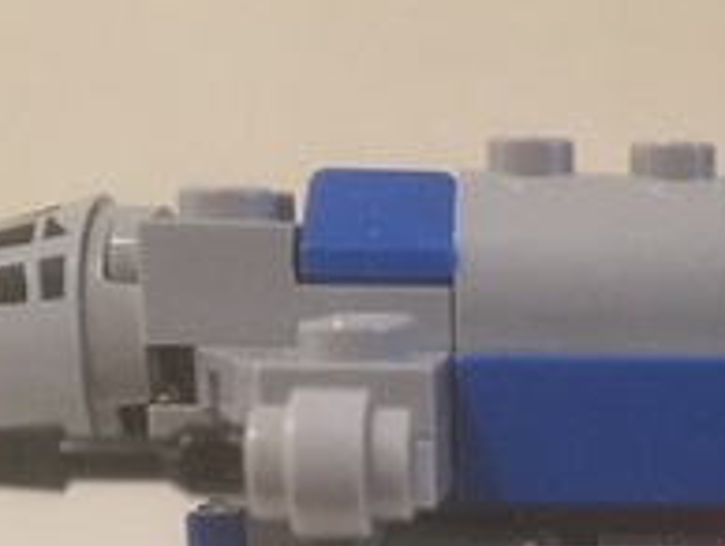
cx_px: 867
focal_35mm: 86
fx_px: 1803
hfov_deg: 21.2
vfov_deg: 16.3
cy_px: 711
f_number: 2.2
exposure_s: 1/33
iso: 160
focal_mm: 4.15
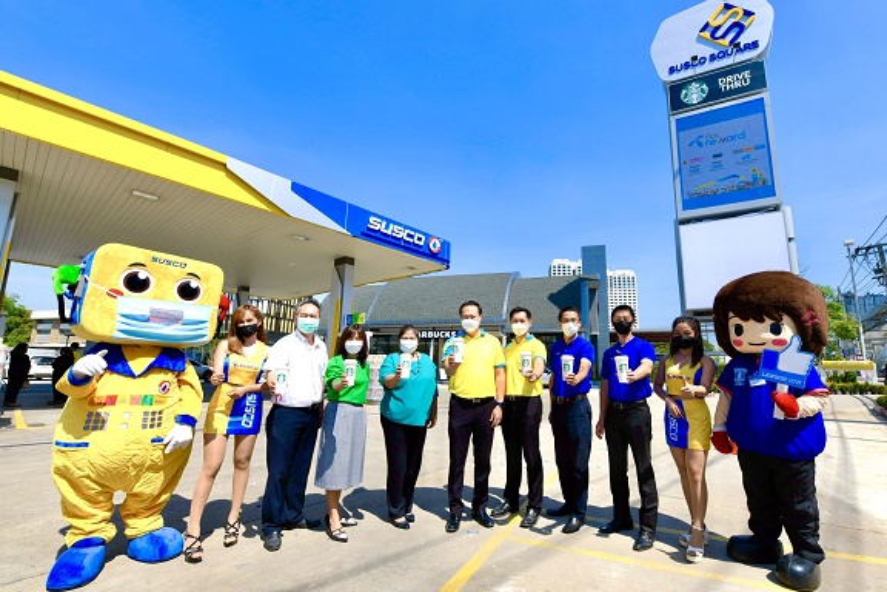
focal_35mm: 14
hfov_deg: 104.3
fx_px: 345
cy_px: 296
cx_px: 444
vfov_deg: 81.2
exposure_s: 1/250
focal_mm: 14
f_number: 9
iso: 100
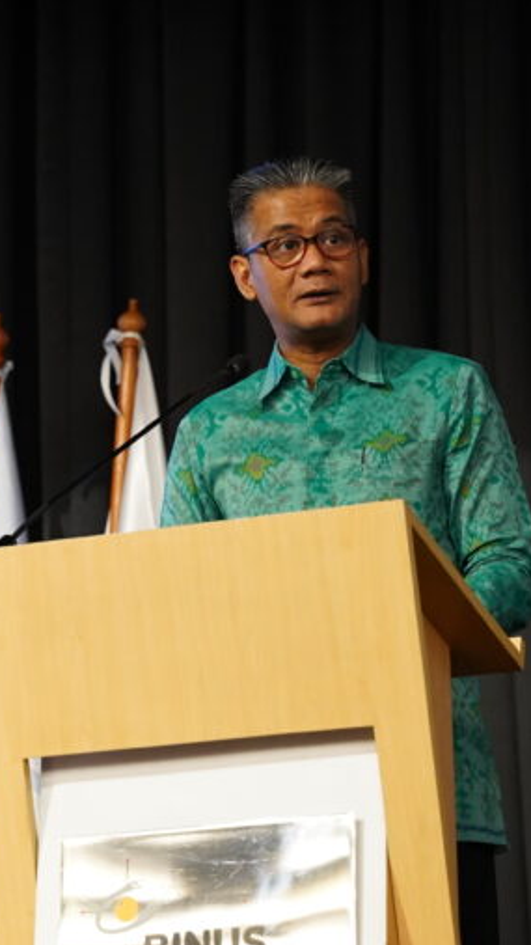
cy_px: 472
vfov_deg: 13.7
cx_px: 242
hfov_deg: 7.7
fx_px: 3932
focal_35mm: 157
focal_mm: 66.1
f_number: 2.8
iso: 4000
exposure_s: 1/125
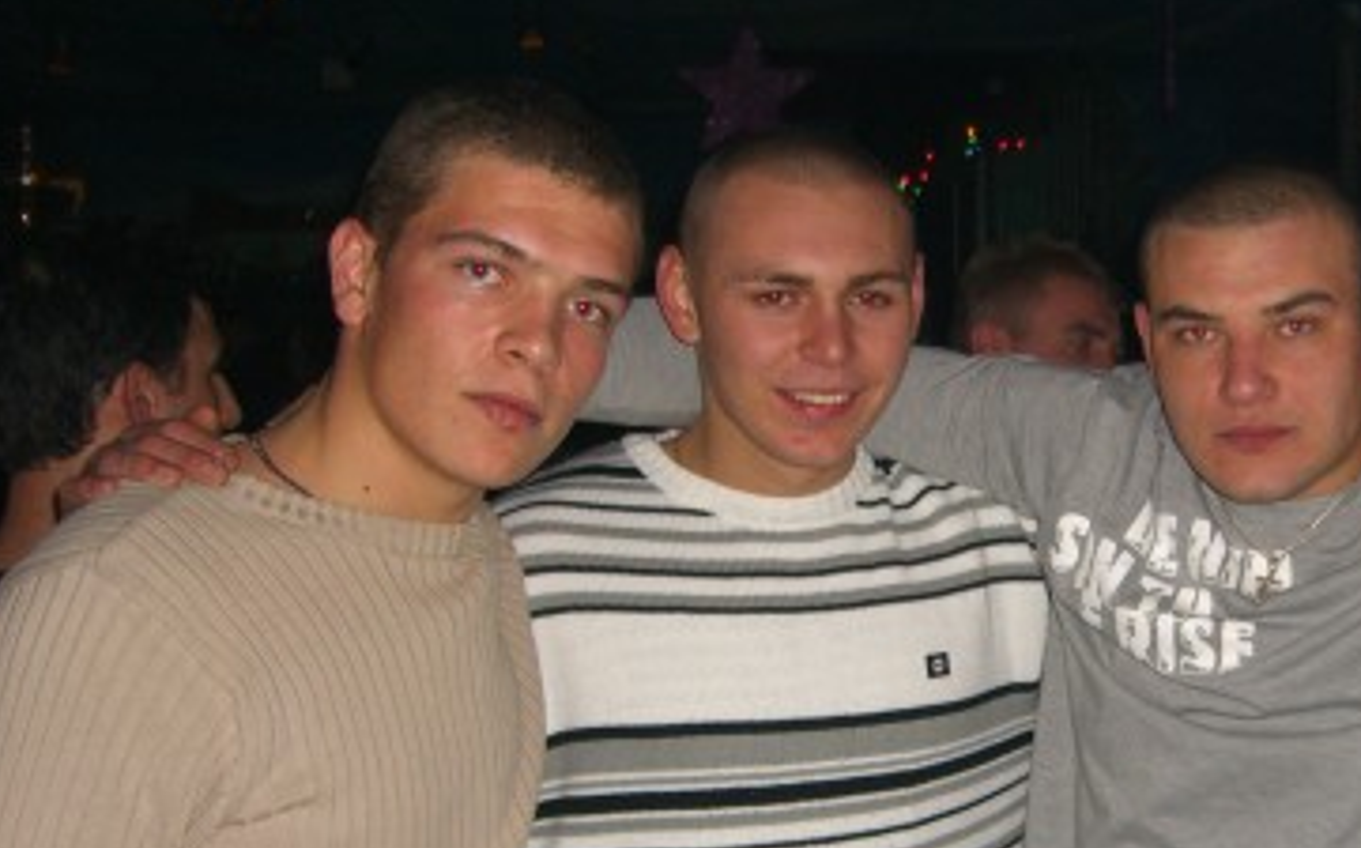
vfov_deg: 19.2
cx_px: 1041
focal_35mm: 67
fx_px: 2483
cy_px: 641
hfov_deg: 30.1
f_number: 2.8
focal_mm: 7.9
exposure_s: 1/60
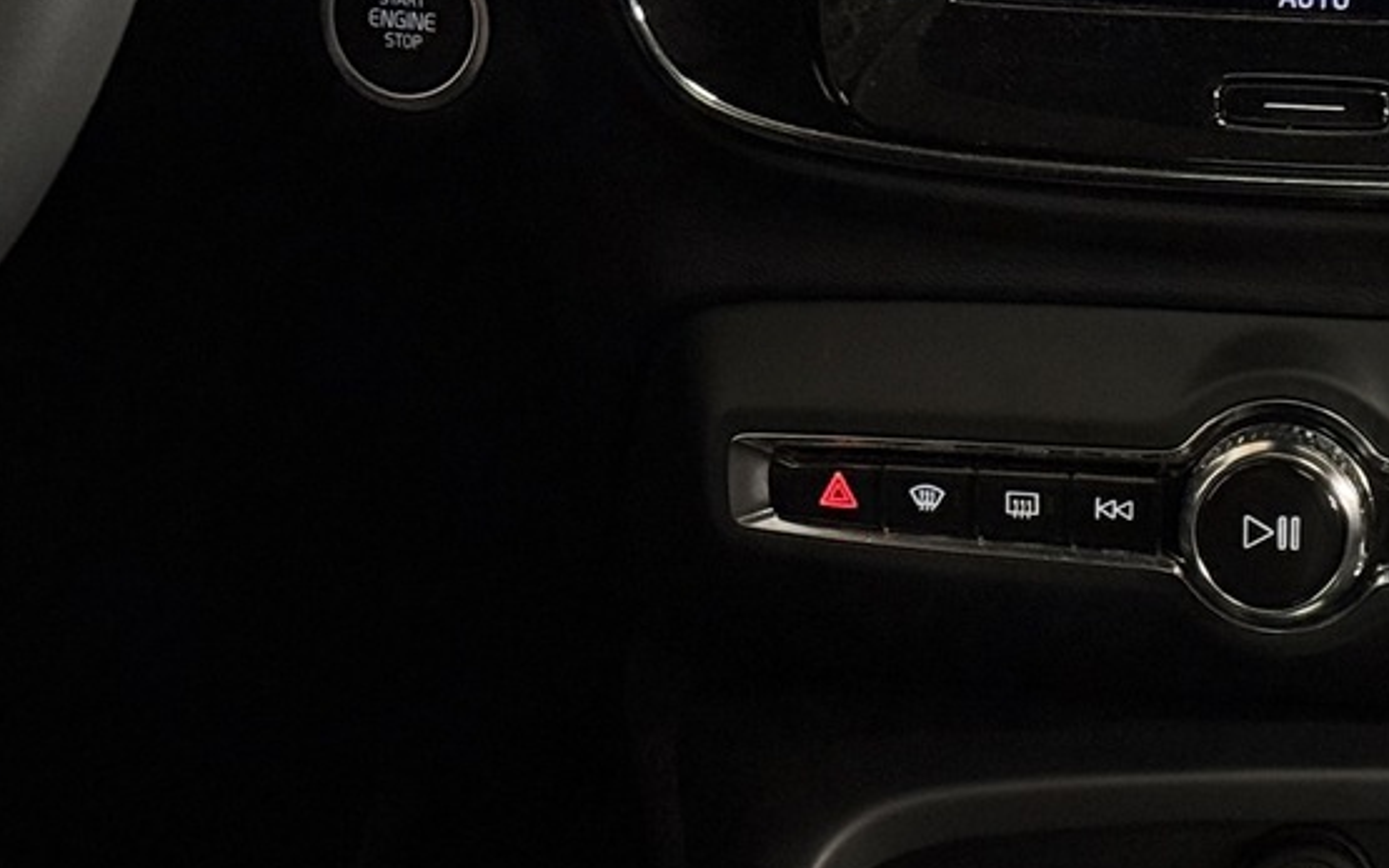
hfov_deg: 15.6
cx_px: 1241
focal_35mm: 132
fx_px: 4997
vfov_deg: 9.6
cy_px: 1293
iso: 500
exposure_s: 1/30
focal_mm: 6.76
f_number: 1.78
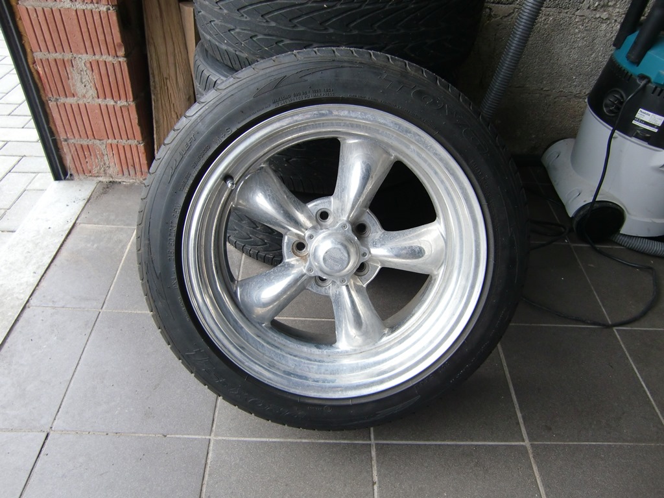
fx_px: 537
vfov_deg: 49.7
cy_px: 249
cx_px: 332
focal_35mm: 28
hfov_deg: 63.4
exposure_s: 1/60
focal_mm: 4.9
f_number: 2.6
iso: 125
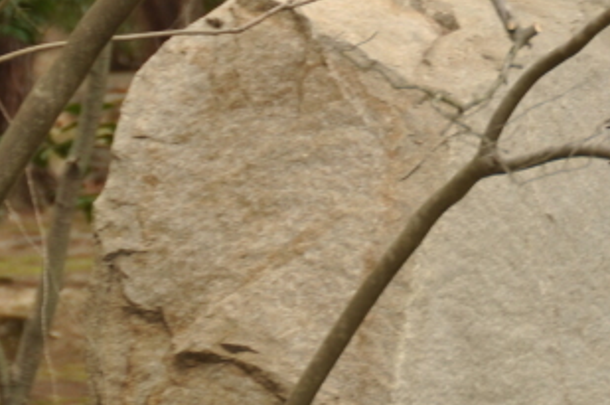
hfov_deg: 3.5
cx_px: 719
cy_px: 283
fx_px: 10100
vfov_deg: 2.3
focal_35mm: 597
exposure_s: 1/30
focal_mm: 120
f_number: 5.3
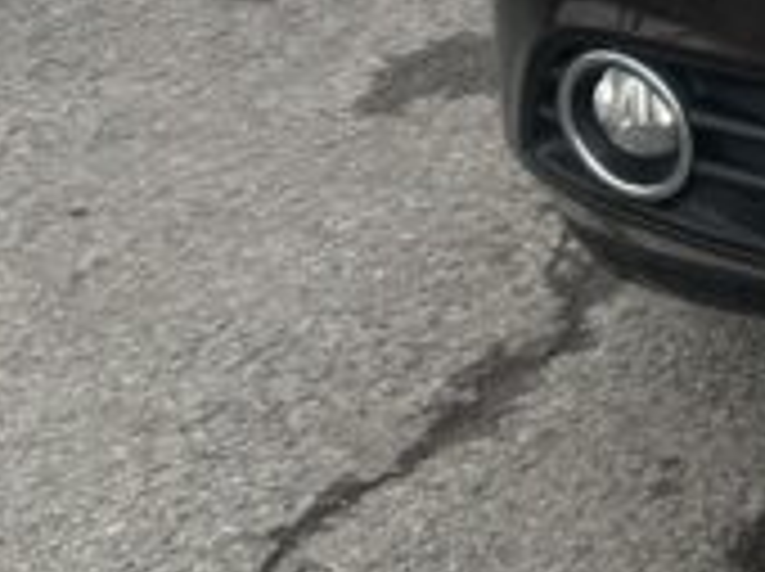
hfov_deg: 11.3
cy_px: -617
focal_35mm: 157
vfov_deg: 8.8
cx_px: 1544
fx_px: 3465
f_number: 1.5
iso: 50
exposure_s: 1/3831
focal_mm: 5.7
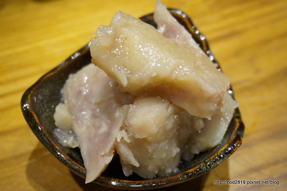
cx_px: 144
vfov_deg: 26.4
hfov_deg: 38.9
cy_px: 96
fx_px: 406
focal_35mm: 51
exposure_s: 1/40
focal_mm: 34
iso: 3200
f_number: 5
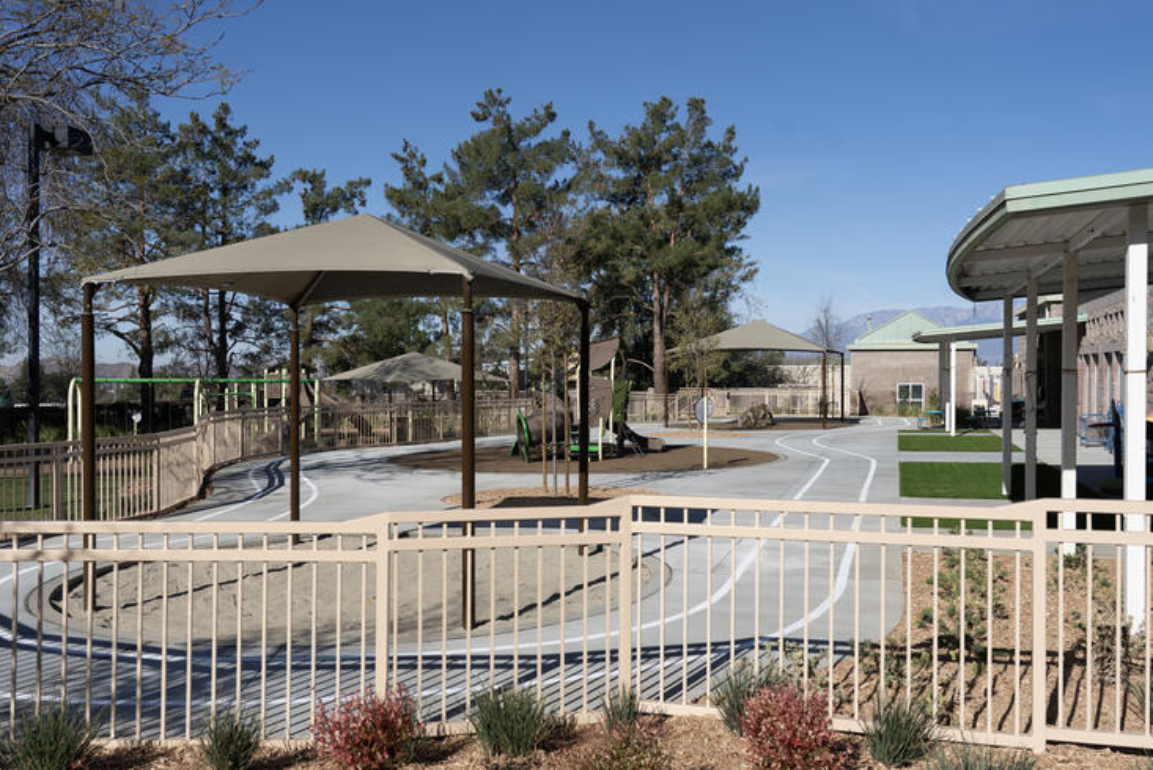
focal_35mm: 33
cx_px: 576
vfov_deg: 40.0
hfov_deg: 57.2
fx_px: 1057
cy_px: 385
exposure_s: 1/1250
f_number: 5
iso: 100
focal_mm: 33
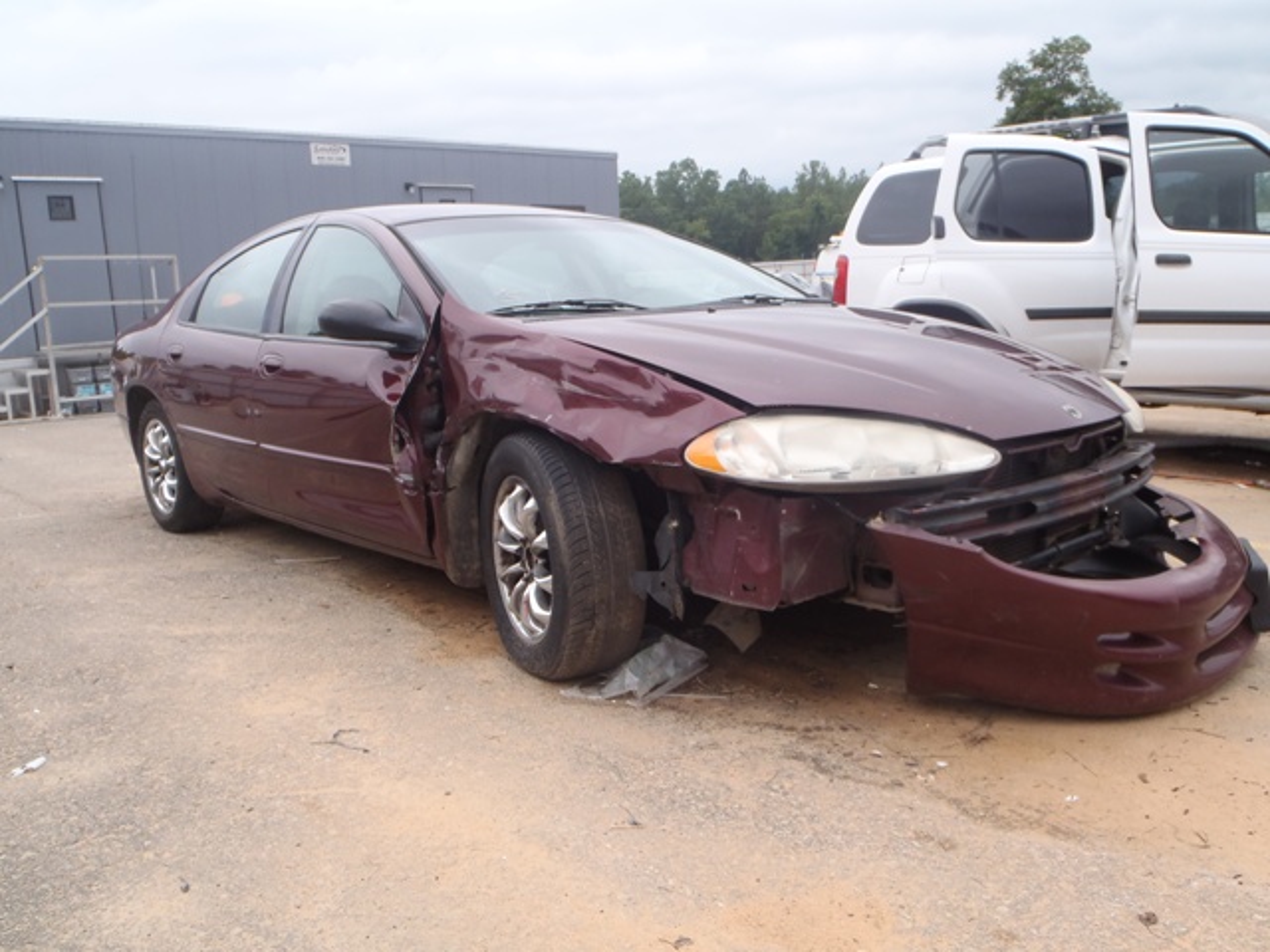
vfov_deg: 49.7
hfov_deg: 63.4
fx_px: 1027
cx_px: 635
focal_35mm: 28
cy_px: 476
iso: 80
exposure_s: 1/80
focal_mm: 5
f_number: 3.5
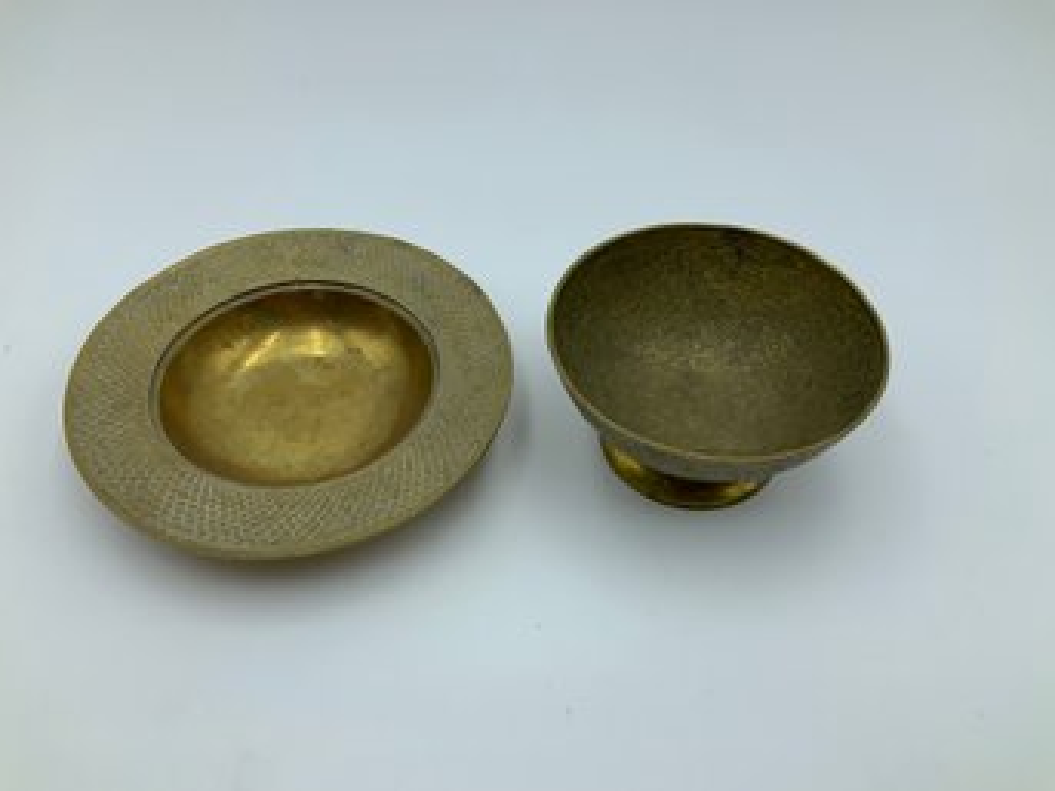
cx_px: 528
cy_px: 396
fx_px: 884
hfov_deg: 61.7
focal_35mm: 29
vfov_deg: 48.2
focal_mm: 3
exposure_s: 1/386
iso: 16
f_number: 1.8
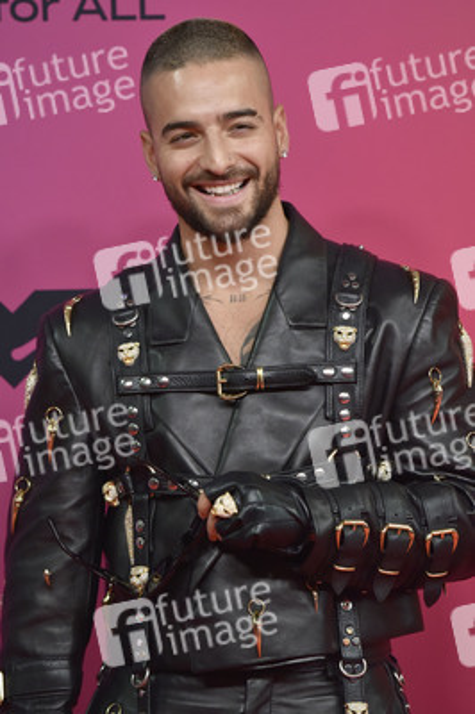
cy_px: 357
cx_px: 238
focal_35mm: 200
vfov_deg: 10.3
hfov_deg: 6.9
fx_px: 3965
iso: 2000
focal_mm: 200
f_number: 5.6
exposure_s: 1/250
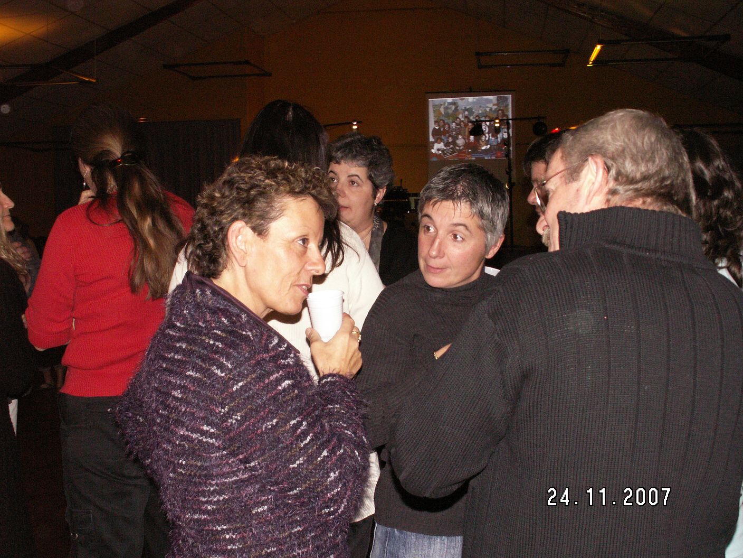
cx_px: 372
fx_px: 923
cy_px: 279
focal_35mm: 43
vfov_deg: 33.6
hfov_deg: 43.9
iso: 160
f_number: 4
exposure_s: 1/50
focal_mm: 7.21
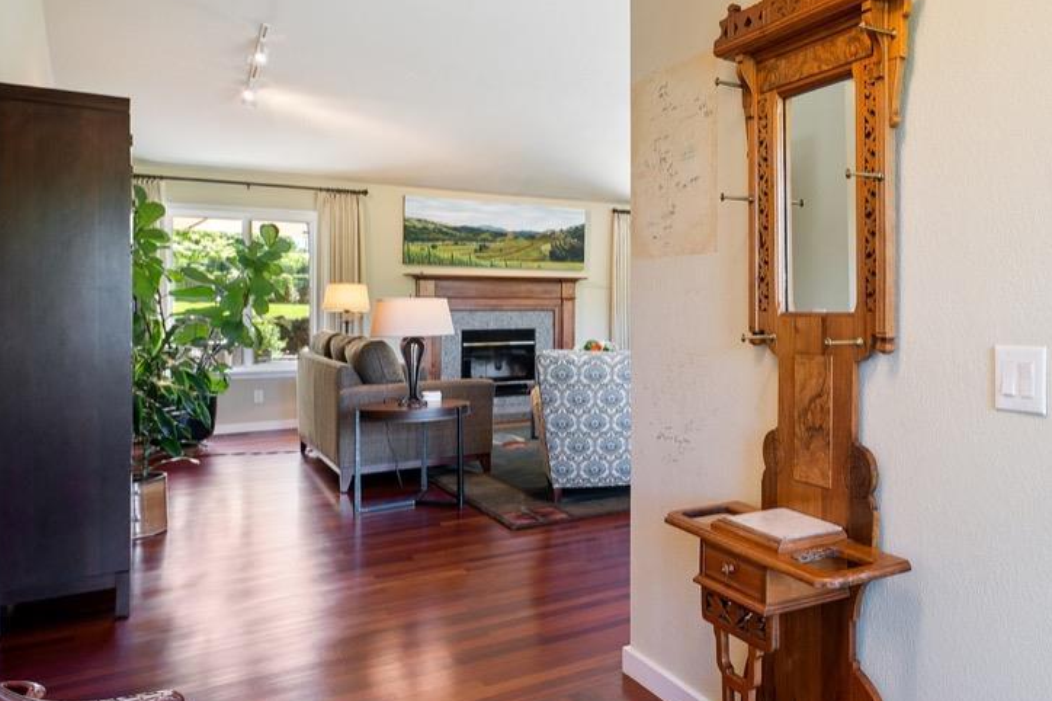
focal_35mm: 29
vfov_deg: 44.8
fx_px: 847
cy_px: 308
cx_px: 891
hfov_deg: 57.2
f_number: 8
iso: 200
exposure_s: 1/5
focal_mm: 14
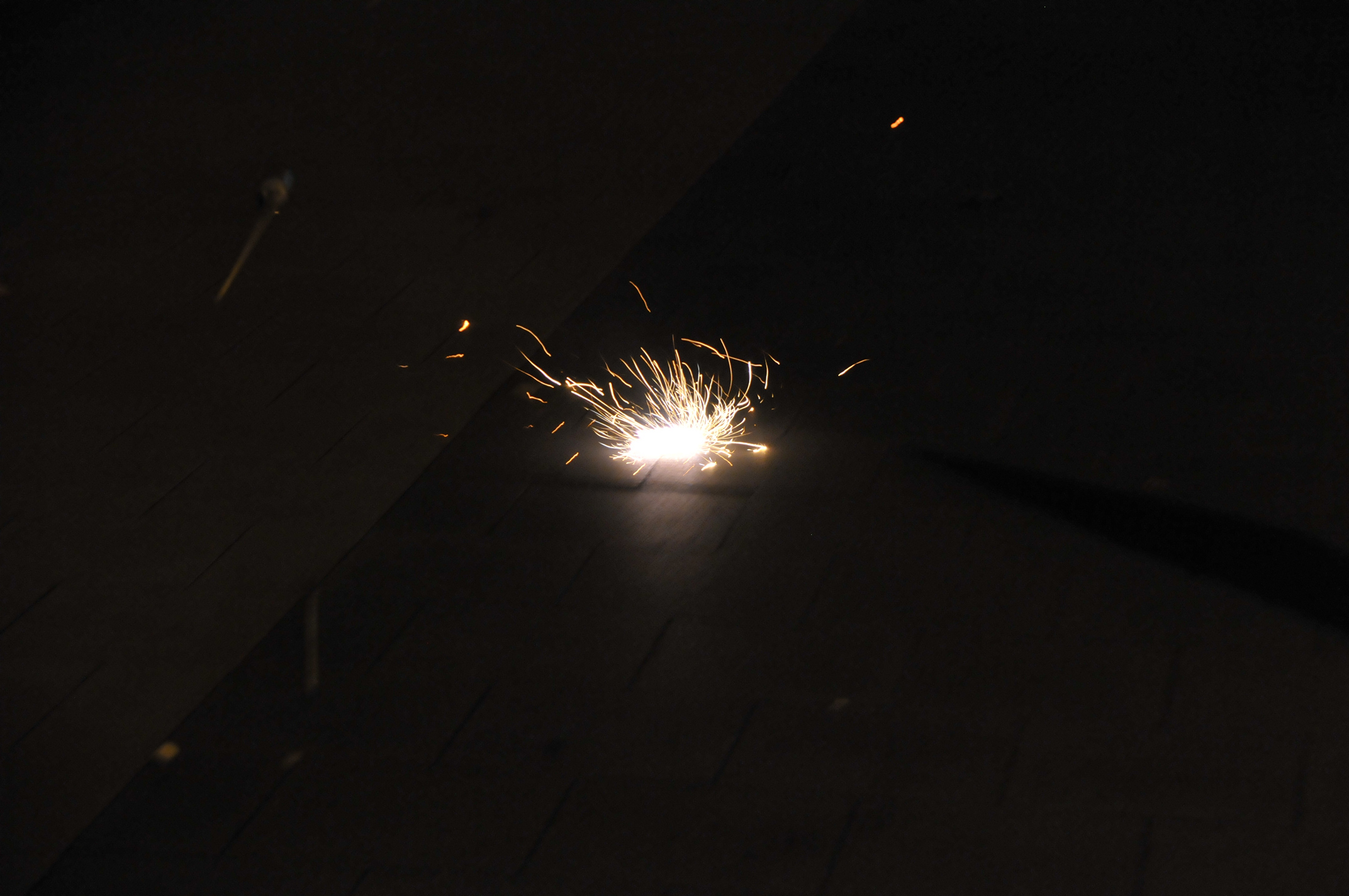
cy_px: 448
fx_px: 4379
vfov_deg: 11.7
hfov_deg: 17.5
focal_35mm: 117
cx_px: 674
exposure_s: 1/13
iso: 1600
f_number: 5.3
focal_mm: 78
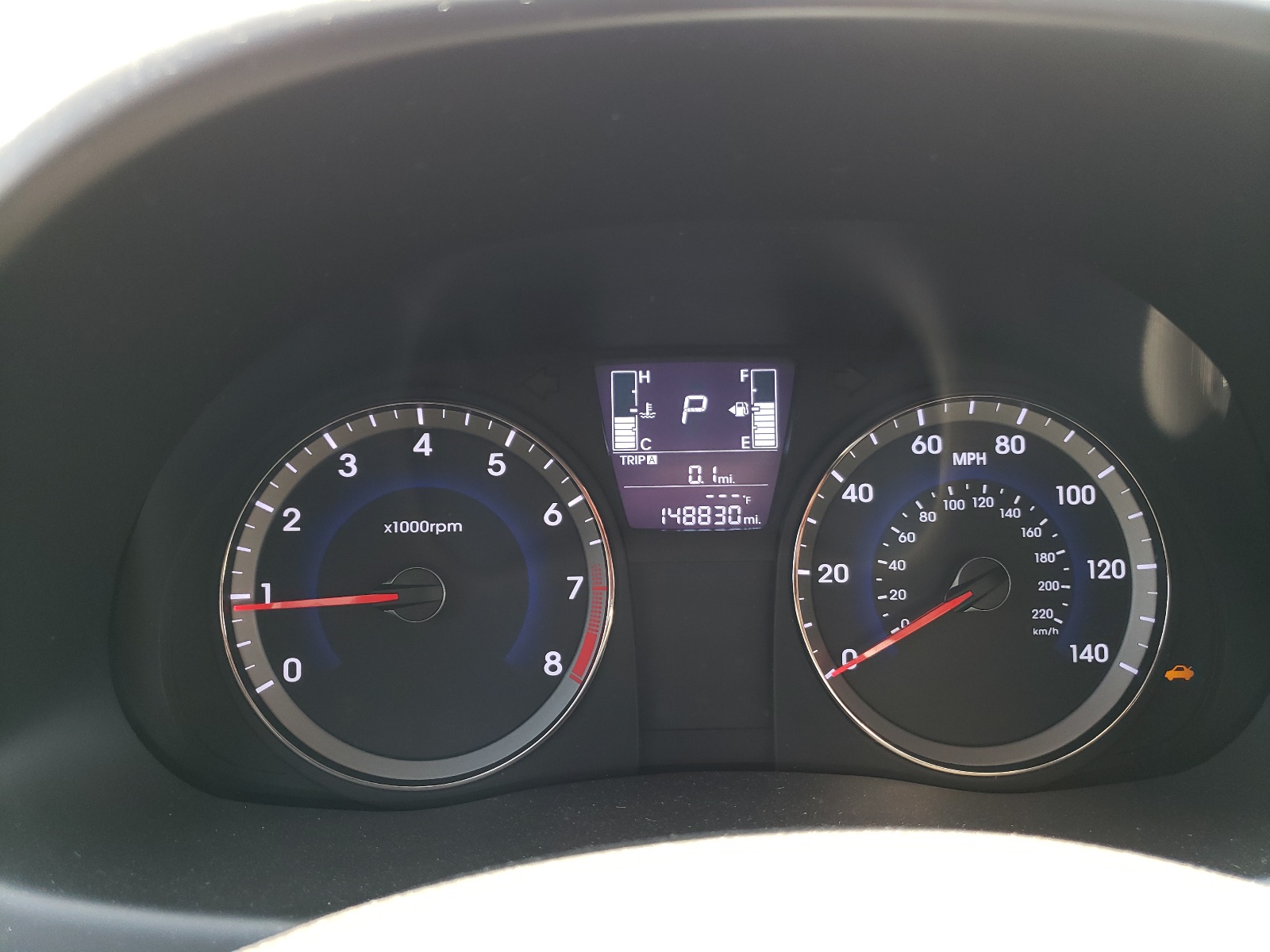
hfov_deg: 67.3
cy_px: 476
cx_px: 635
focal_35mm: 26
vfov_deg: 53.1
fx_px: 954
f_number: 1.5
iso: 68
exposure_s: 1/60.2
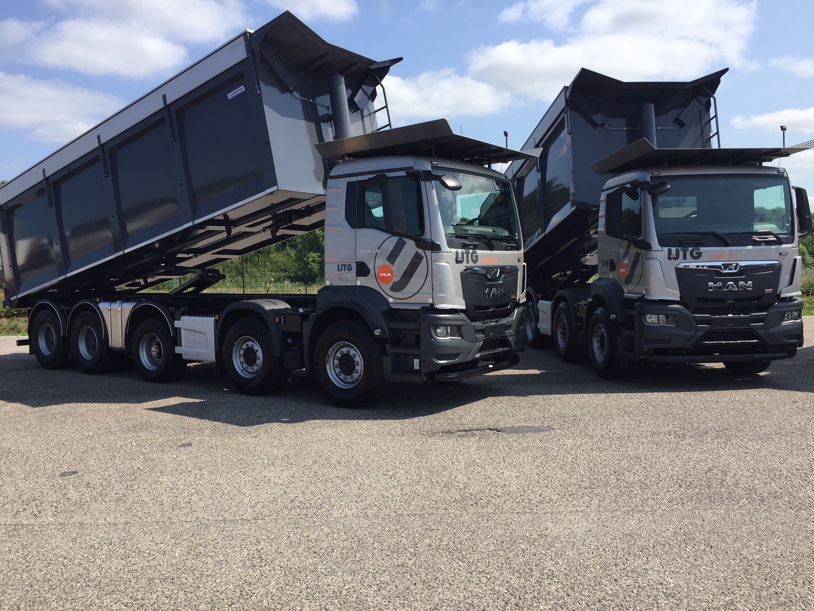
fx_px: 682
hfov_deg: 61.7
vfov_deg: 48.2
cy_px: 306
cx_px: 407
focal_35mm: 29
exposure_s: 1/1647
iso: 32
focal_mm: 4.15
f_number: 2.2
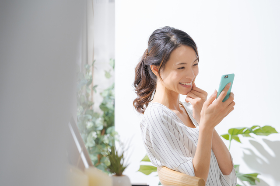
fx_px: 1049
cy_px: 93
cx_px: 140
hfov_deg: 15.2
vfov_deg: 10.1
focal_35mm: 135
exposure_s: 1/320
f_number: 2.8
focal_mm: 135
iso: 250
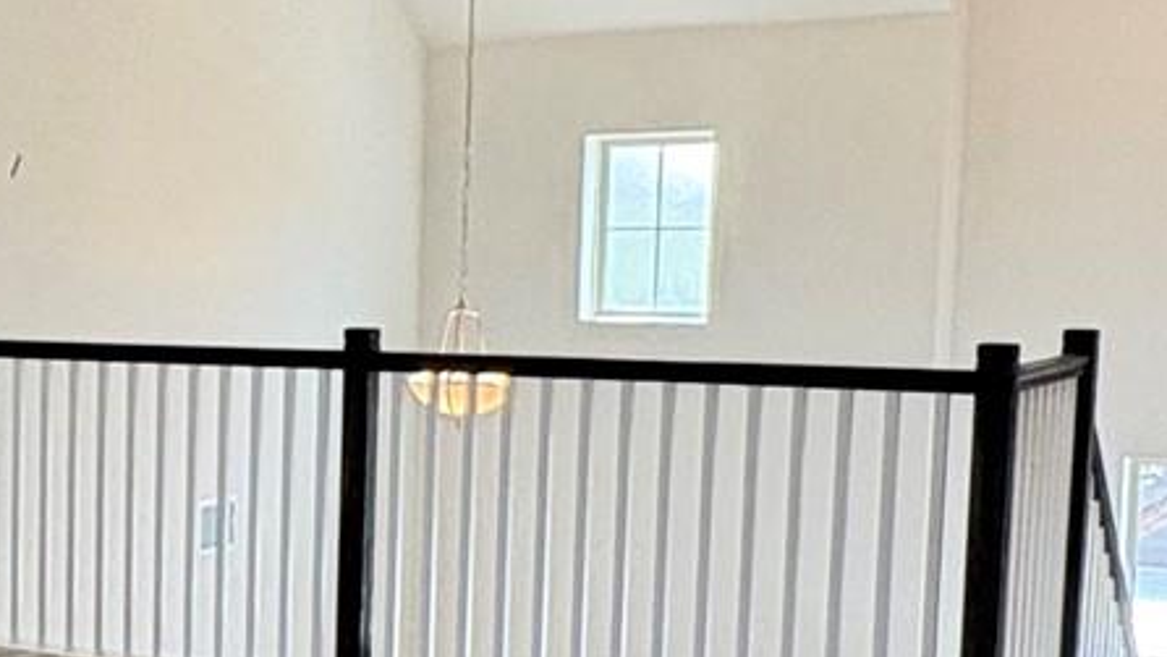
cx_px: -243
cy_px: 455
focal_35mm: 70
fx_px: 2166
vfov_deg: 17.2
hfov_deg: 26.7
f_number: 2.2
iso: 160
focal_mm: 2.22
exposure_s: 1/120
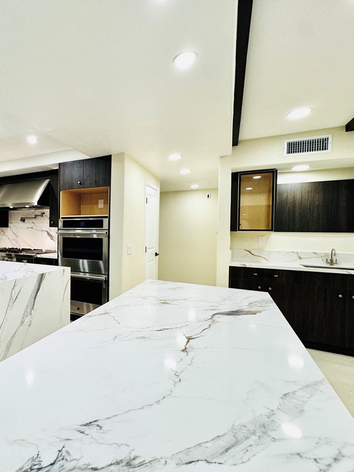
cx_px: 69
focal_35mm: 19
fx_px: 259
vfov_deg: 84.7
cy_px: 236
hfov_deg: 62.6
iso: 125
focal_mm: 2.22
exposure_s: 1/120
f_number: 2.2
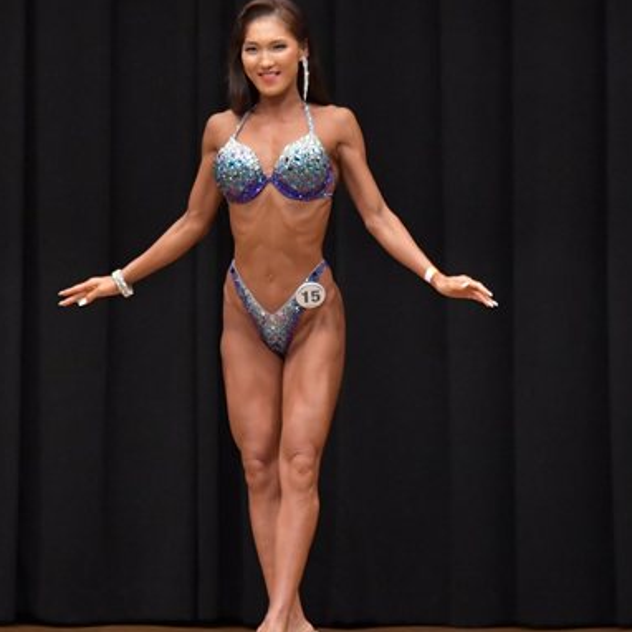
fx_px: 7725
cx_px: 236
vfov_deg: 4.7
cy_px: 344
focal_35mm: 374
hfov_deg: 4.7
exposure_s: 1/400
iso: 6400
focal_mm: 145
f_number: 5.6
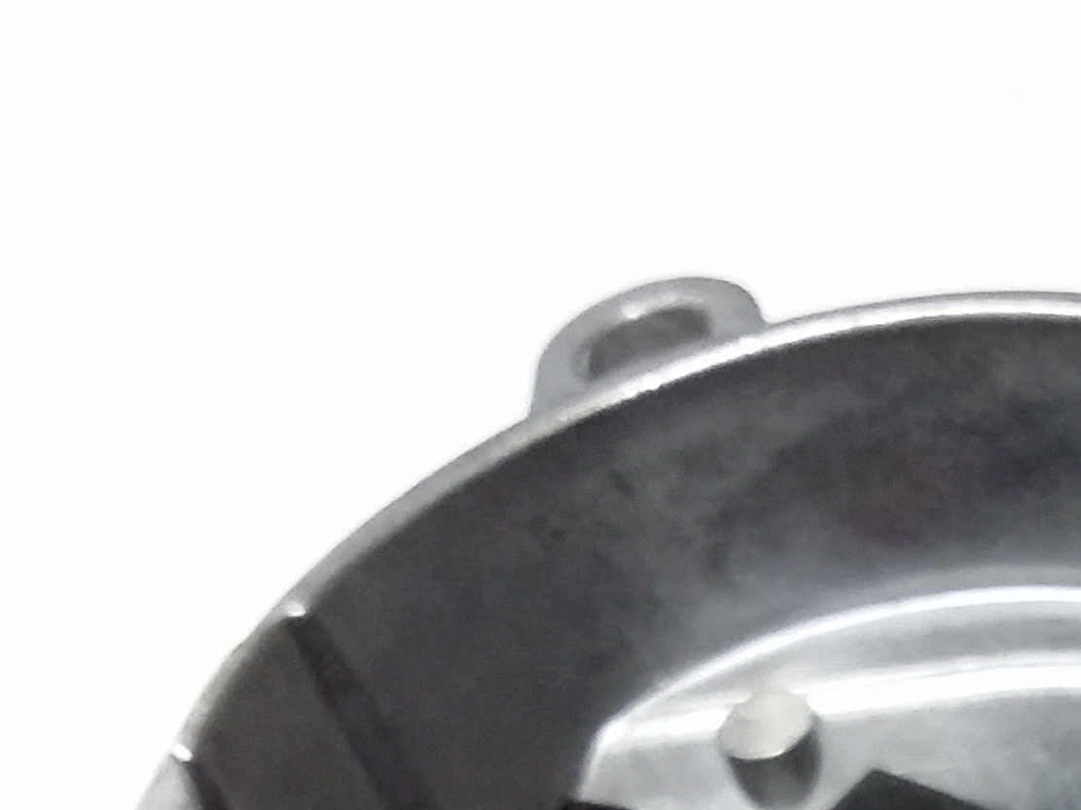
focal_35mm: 94
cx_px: 1105
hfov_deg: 20.2
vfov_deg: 14.7
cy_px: 1172
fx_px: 2935
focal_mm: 3.4
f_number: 2.4
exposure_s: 1/15
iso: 250
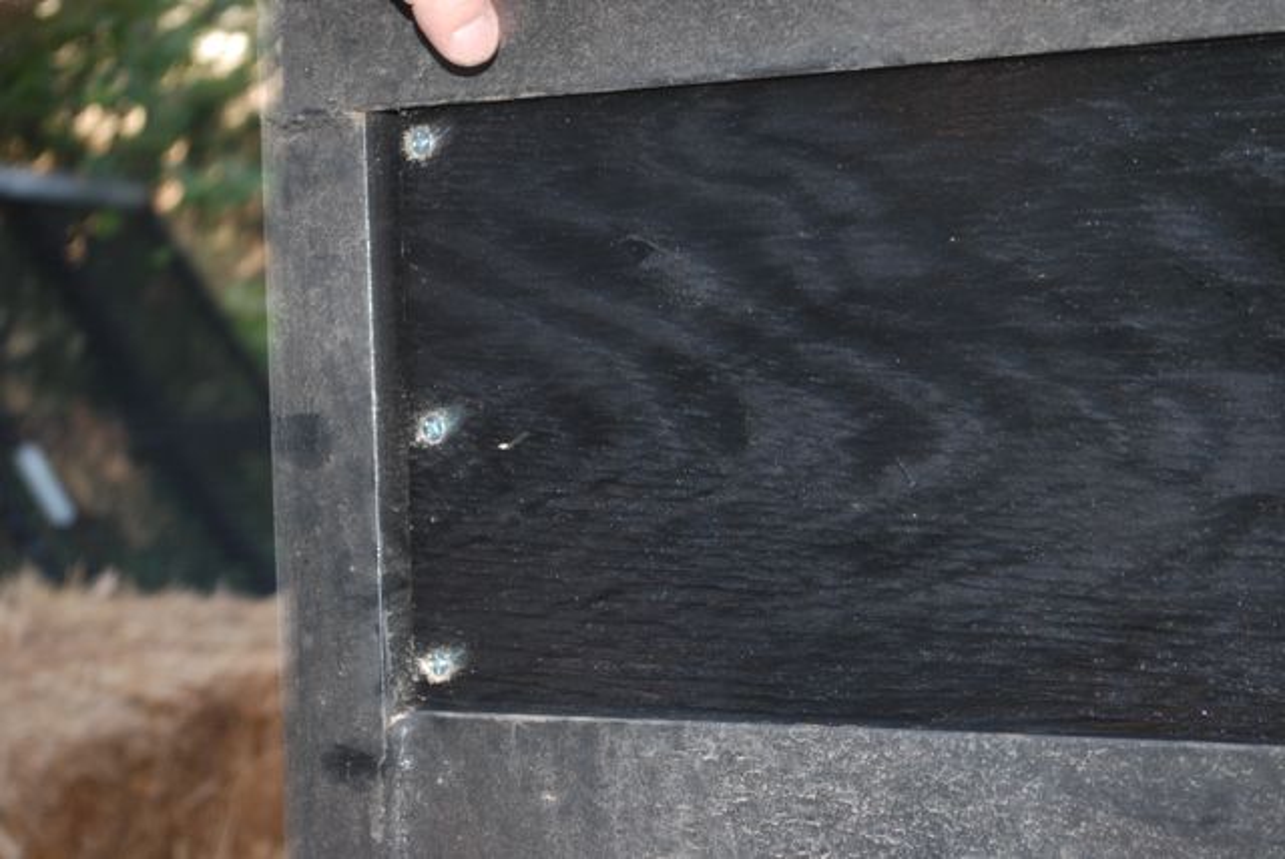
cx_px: 642
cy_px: 430
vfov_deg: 16.6
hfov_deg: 24.6
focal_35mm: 82
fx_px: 2947
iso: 200
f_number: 5.6
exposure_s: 1
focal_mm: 55
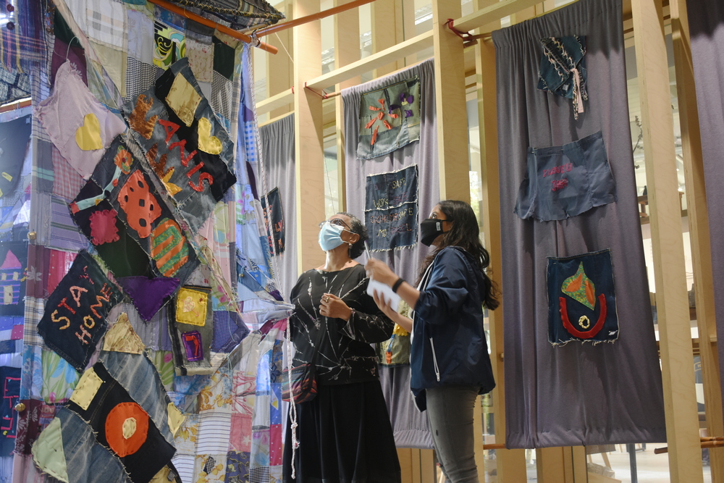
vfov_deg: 28.1
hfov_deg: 41.1
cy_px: 242
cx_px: 362
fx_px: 965
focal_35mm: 48
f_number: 5
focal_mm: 32
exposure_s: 1/60
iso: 800
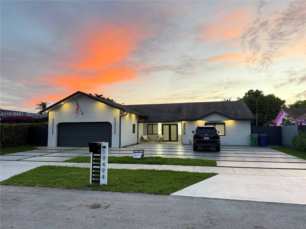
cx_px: 153
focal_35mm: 24
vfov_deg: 56.8
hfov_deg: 71.6
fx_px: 212
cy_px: 114
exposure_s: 1/60
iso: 250
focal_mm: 6.76
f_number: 1.78
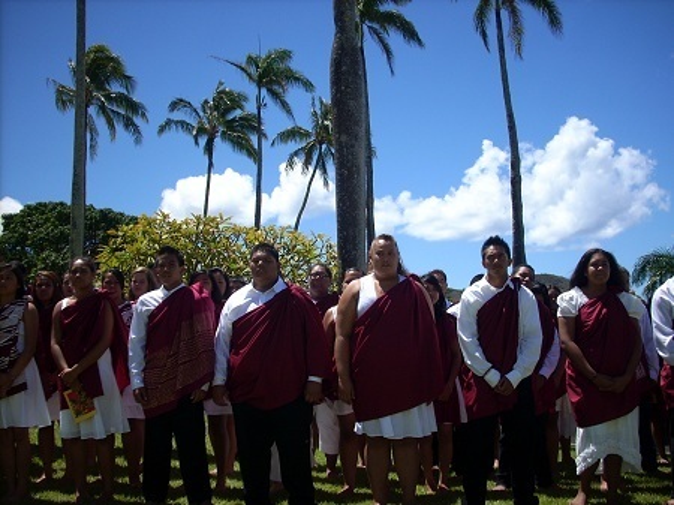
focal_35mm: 37
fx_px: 720
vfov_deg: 38.6
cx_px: 337
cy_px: 252
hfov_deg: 50.2
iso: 64
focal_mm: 6.2
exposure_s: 1/297
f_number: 5.6
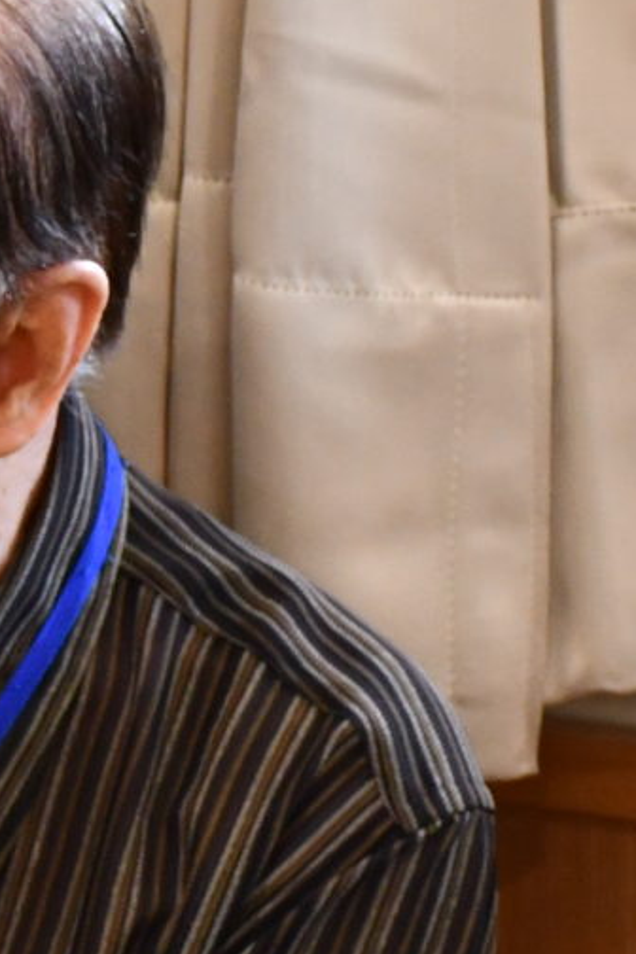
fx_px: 8479
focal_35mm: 320
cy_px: 135
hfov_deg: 4.1
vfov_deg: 6.4
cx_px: -1333
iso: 1100
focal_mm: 42
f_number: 4.5
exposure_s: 1/125
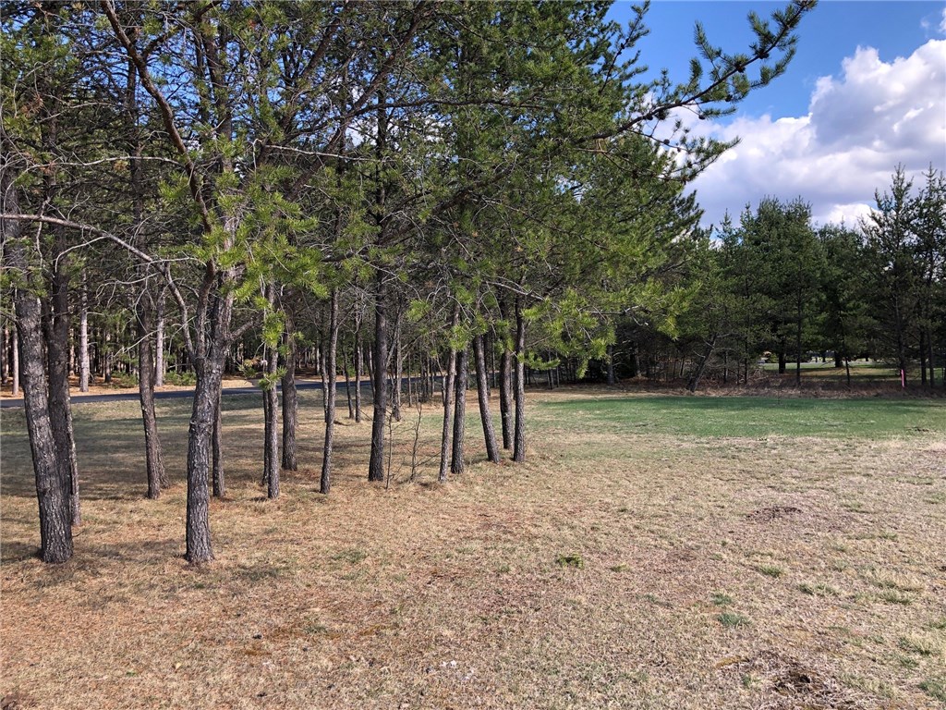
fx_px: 765
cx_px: 473
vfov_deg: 49.7
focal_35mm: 28
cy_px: 355
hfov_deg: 63.4
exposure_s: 1/355
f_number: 1.8
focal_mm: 4
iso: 20
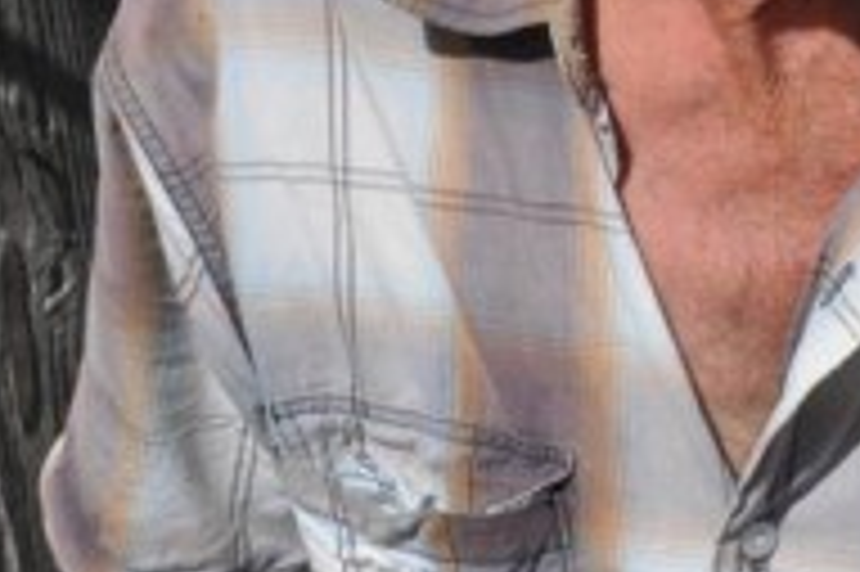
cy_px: -223
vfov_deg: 5.2
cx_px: 919
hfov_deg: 7.8
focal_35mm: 261
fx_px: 6229
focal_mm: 52
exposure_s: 1/1600
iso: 2000
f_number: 20
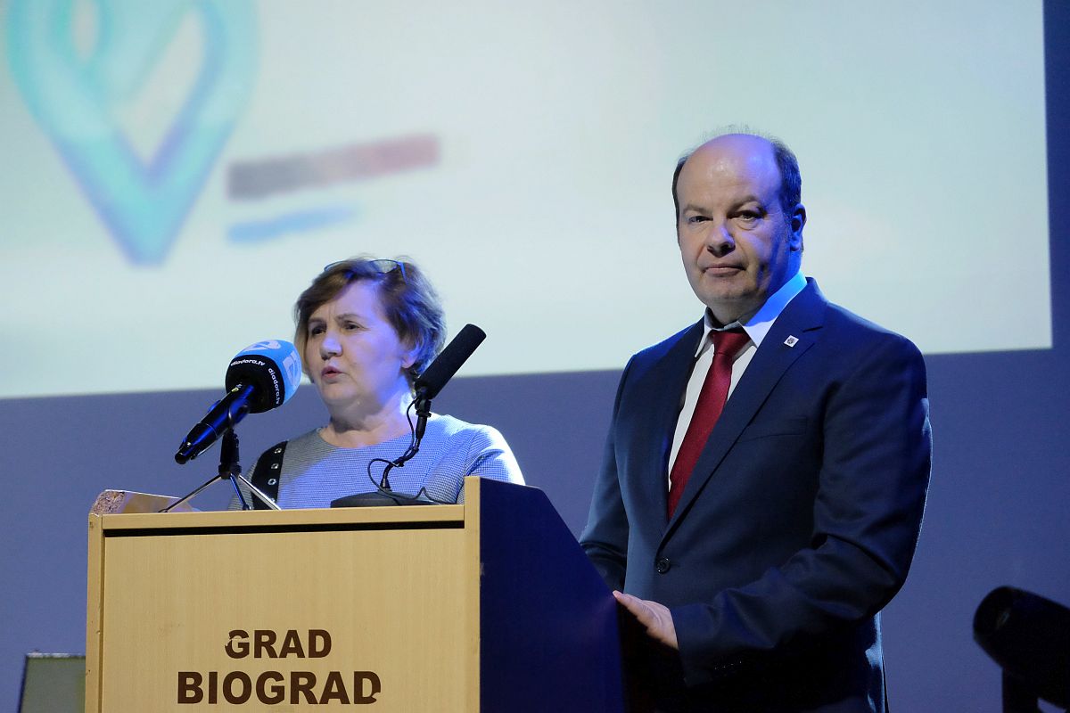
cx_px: 535
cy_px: 356
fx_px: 2467
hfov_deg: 24.5
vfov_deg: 16.5
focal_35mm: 83
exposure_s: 1/140
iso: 4000
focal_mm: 55
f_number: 4
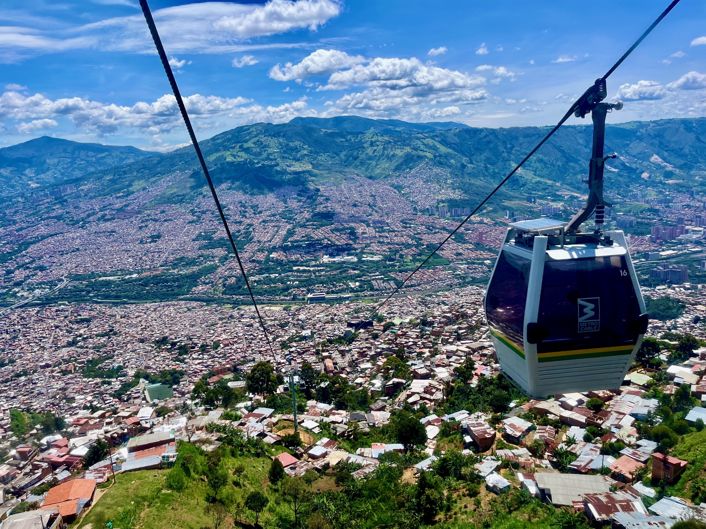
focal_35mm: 26
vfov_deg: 53.1
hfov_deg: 67.3
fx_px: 530
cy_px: 264
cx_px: 353
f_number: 1.6
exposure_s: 1/1477
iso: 50
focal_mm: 5.1
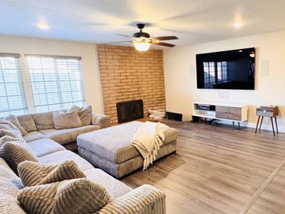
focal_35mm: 24
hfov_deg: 69.7
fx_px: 198
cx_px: 188
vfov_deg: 56.8
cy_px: 110
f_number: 2.2
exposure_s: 1/60
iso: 400
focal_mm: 2.22
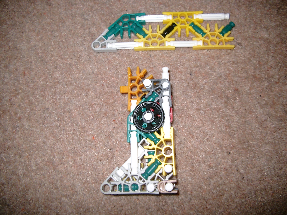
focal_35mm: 37
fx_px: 307
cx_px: 144
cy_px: 108
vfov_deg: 38.7
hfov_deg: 50.1
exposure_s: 1/60
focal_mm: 7.6
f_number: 2.6
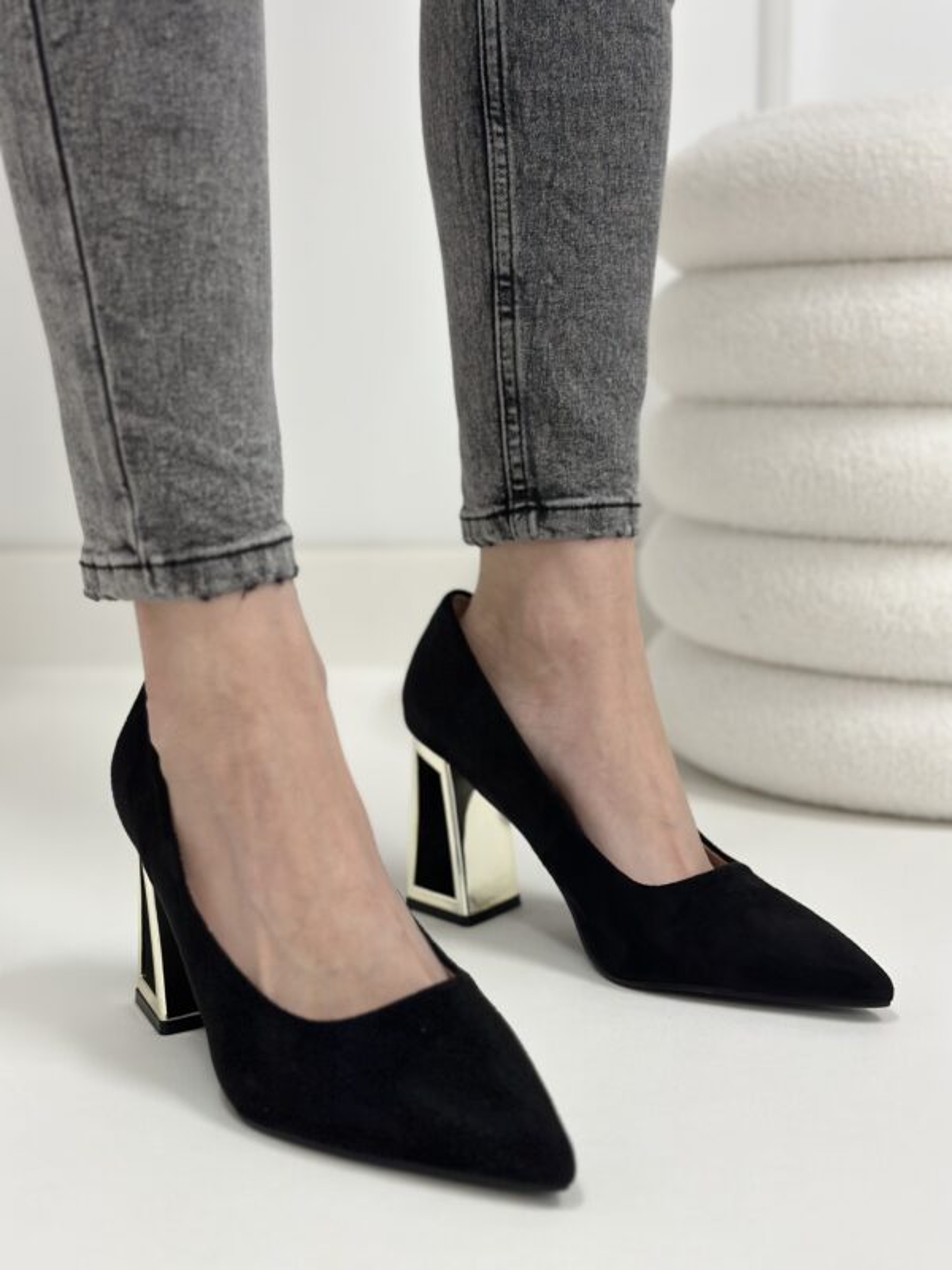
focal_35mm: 48
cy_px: 635
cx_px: 476
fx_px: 1760
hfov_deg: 30.3
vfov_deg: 39.7
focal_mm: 6.86
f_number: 1.78
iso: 160
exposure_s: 1/100
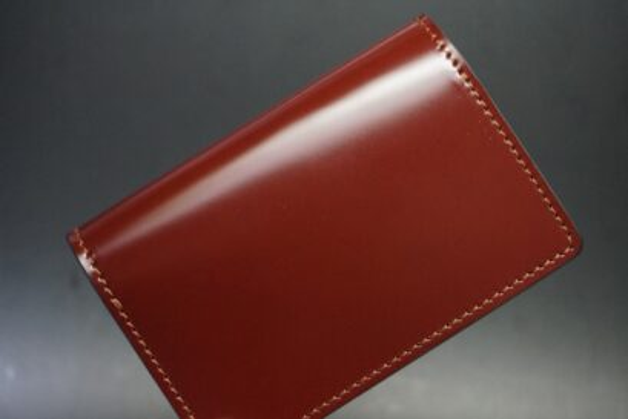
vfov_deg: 21.1
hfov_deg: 31.2
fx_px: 1126
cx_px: 314
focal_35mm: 64
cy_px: 210
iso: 3200
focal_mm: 43
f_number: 5.6
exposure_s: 1/80
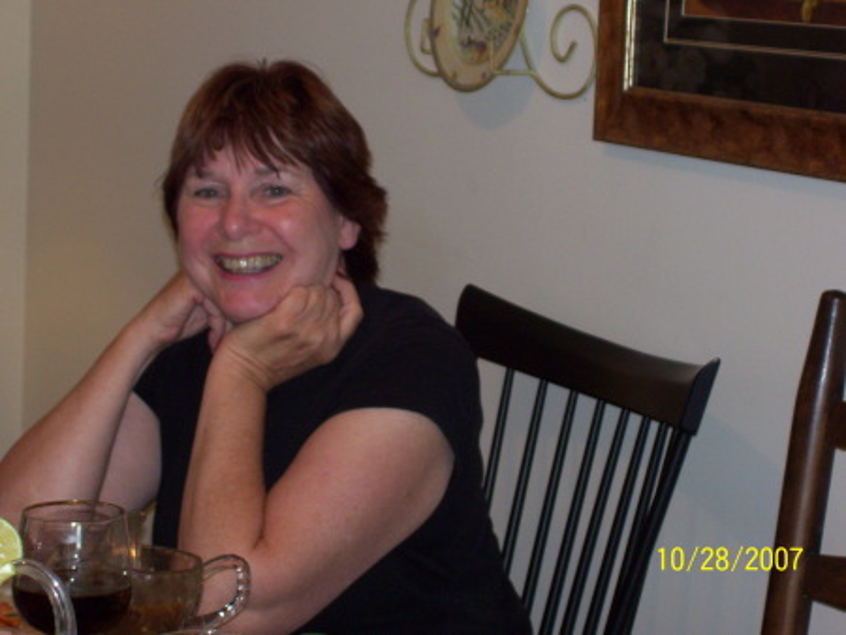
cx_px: 423
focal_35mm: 108
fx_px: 2641
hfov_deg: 18.2
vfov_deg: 13.7
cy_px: 318
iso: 200
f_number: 4.6
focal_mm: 18
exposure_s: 1/40
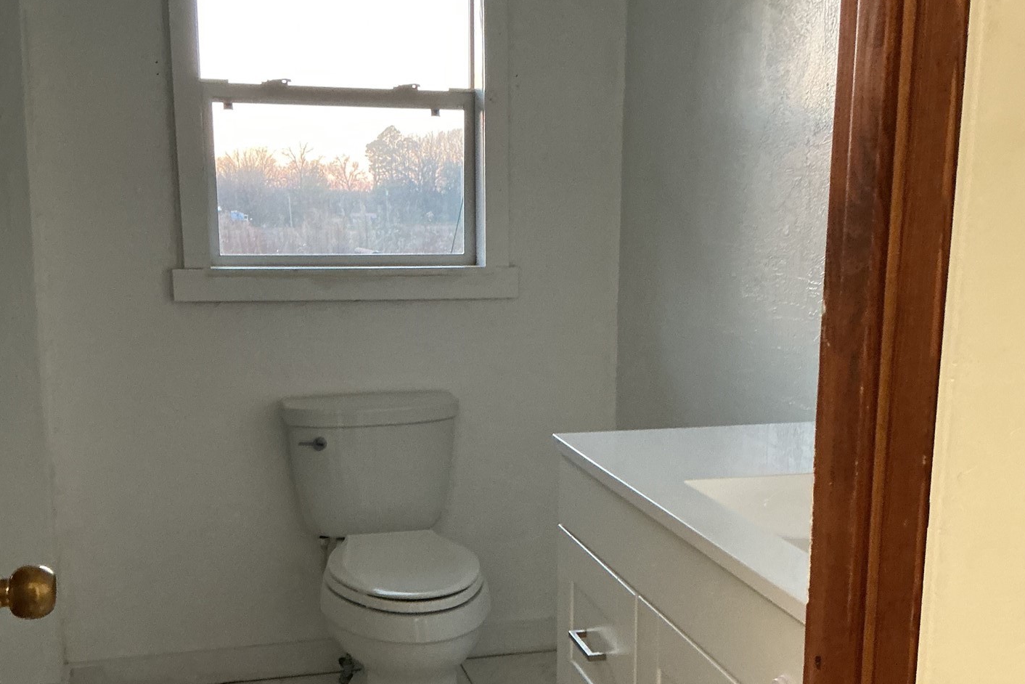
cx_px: 510
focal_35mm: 41
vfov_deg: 32.6
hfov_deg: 47.4
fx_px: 1168
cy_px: 410
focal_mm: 3
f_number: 1.8
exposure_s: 1/60
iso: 250
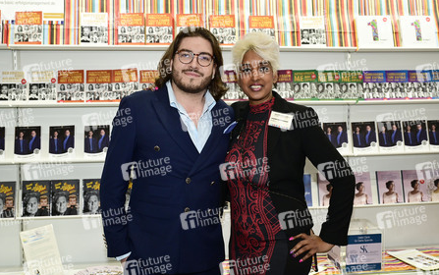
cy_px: 144
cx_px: 219
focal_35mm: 38
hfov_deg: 51.5
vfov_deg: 33.6
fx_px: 455
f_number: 5
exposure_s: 1/200
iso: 1600
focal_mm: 37
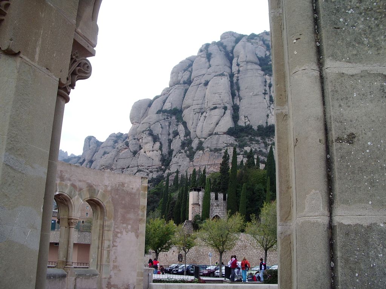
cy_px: 144
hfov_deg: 52.6
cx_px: 193
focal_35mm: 35
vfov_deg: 40.7
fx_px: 390
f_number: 4.3
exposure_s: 1/100
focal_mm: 5.8
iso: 50
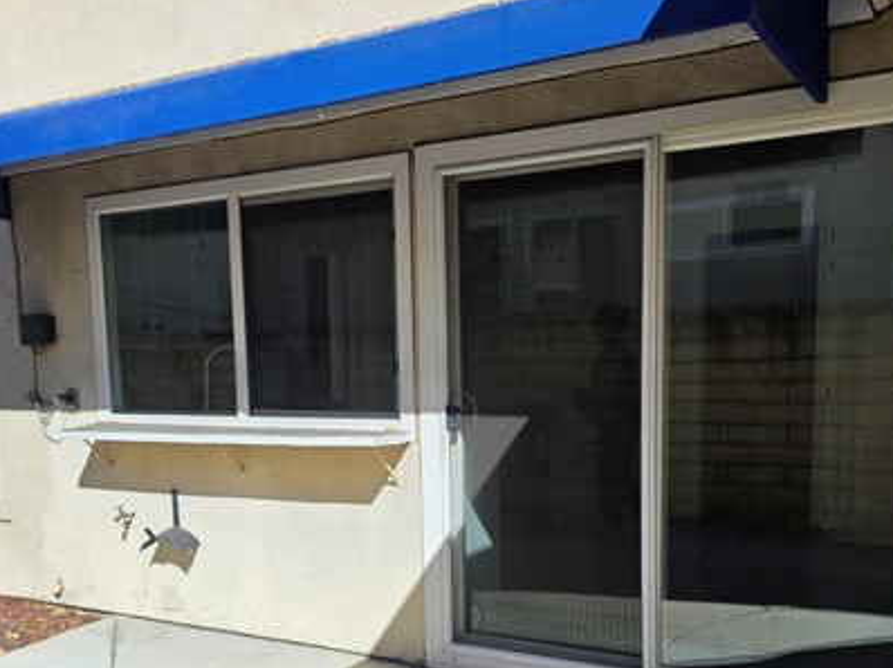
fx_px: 954
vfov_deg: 37.9
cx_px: 388
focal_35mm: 37
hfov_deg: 50.0
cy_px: 477
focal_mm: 6.3
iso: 80
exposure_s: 1/7061
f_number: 1.7
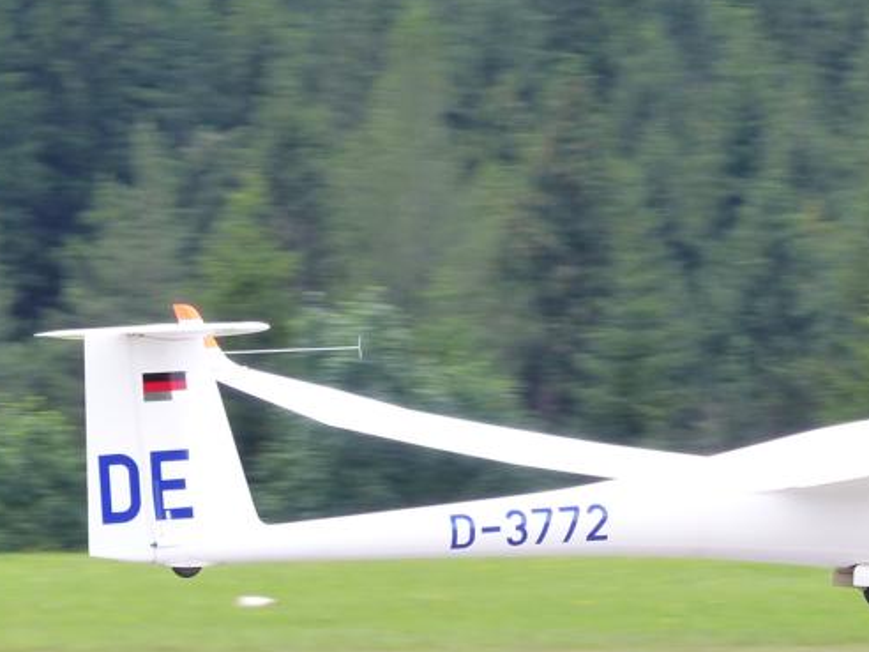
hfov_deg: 2.7
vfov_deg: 2.0
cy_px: 262
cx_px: 712
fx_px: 18401
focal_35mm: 733
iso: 160
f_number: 4
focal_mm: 63.4
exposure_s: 1/250
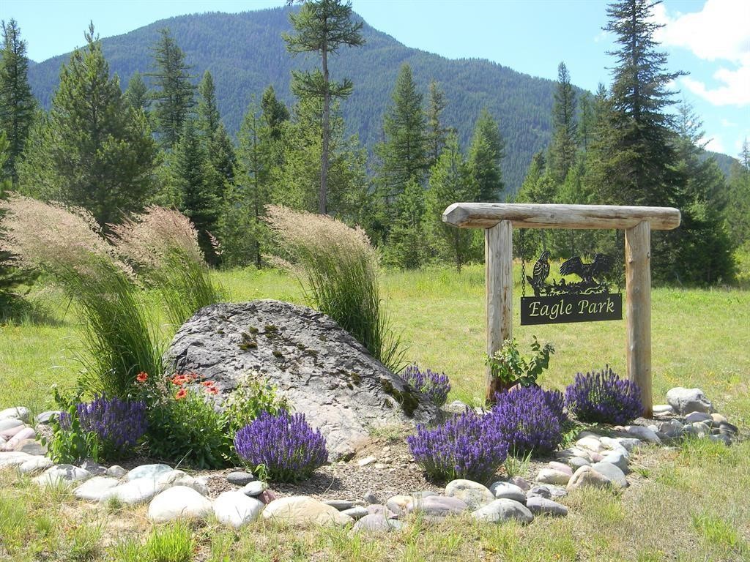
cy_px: 281
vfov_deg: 35.1
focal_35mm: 41
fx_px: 888
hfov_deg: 45.8
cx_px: 375
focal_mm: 7.3
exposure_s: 1/365
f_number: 3.8
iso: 80
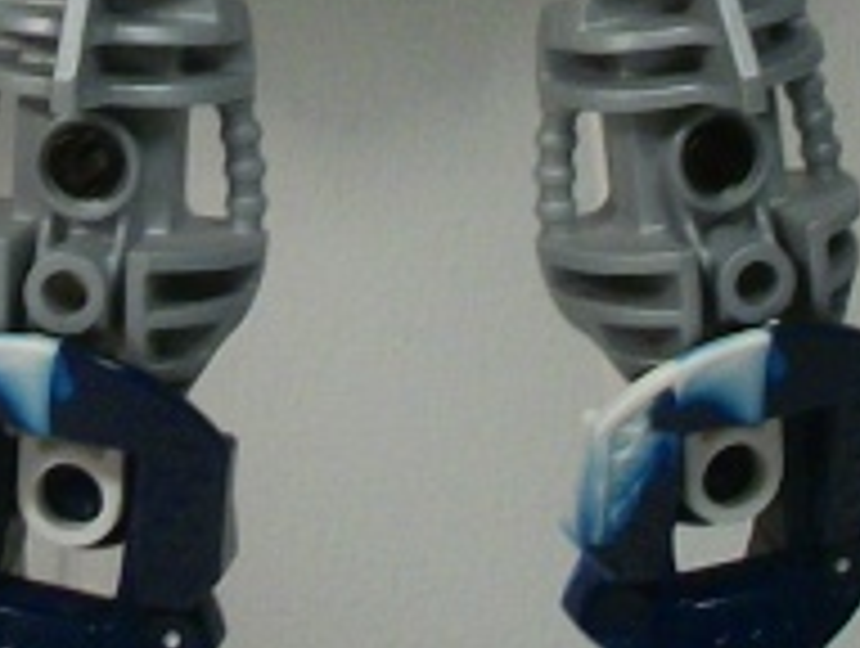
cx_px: 315
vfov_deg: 6.9
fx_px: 5327
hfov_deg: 9.2
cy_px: -351
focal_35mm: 214
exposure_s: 1/60
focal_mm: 5.7
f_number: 2.9
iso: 80
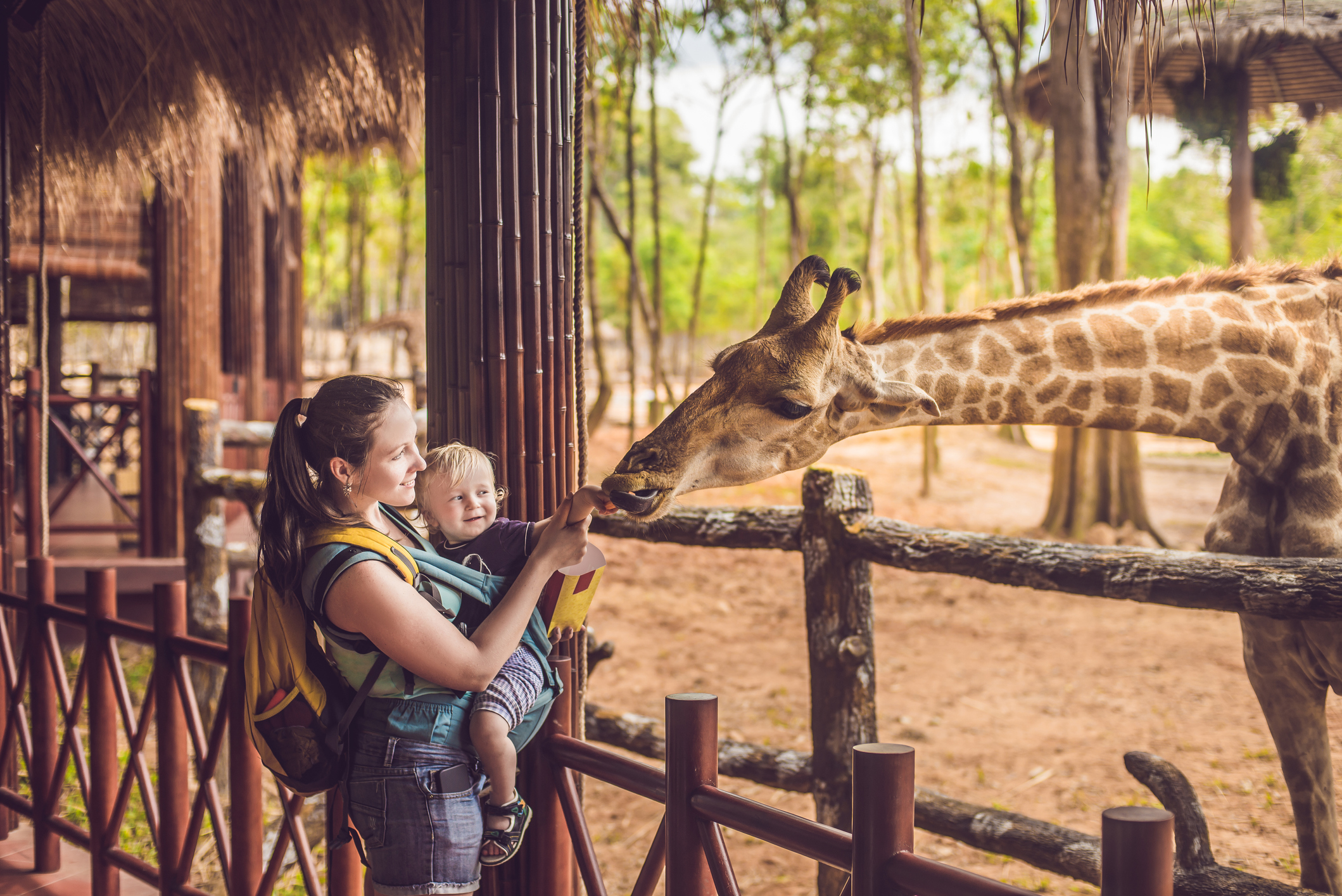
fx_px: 1865
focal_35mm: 50
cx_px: 671
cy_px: 448
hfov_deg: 39.6
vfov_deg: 27.0
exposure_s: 1/800
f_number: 2.8
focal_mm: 50
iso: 200
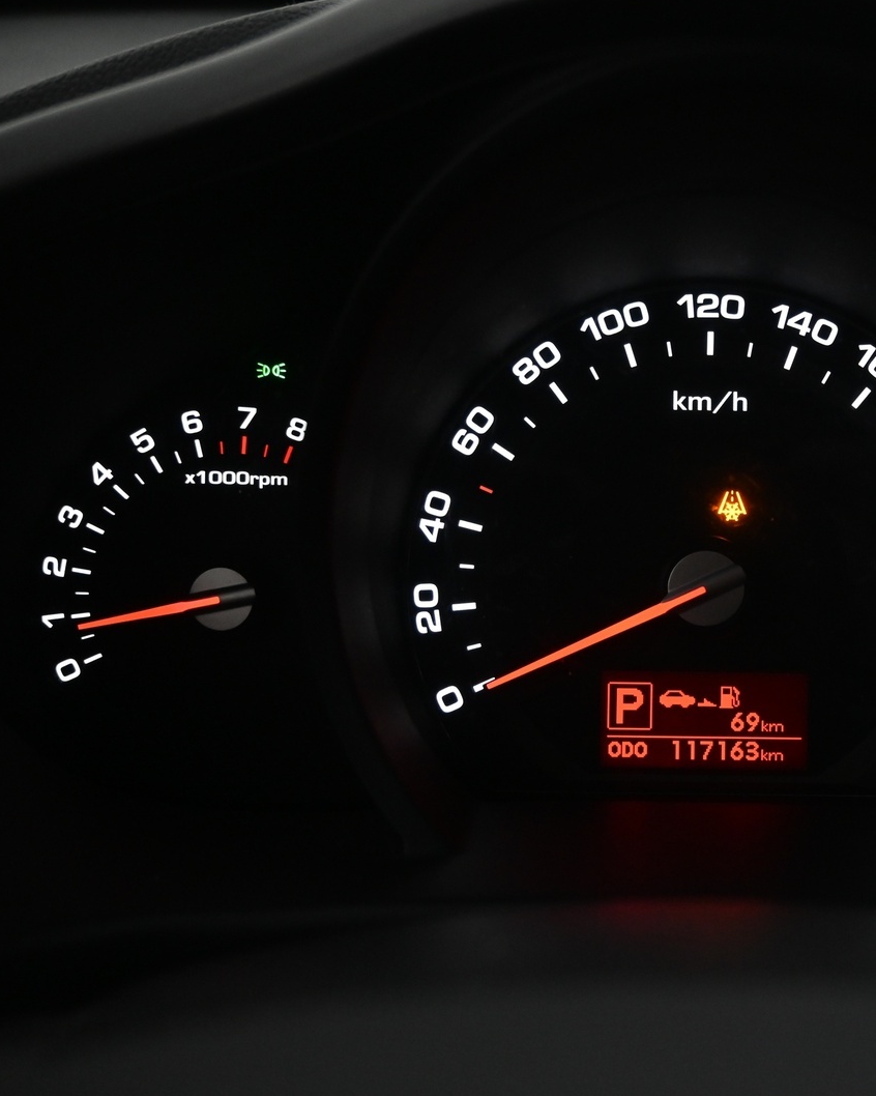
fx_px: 1503
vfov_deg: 40.1
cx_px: 697
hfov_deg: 31.7
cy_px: 549
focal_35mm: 46
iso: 1600
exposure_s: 1/30
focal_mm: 21.5
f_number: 4
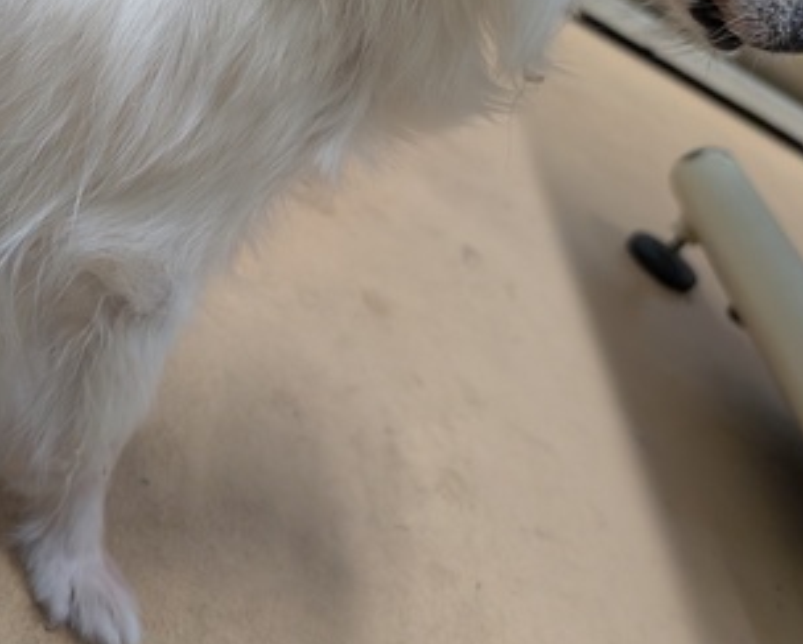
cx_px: 251
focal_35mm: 47
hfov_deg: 38.9
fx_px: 1118
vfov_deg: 30.9
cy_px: 78
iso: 811
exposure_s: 1/300
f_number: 1.68
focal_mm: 6.9
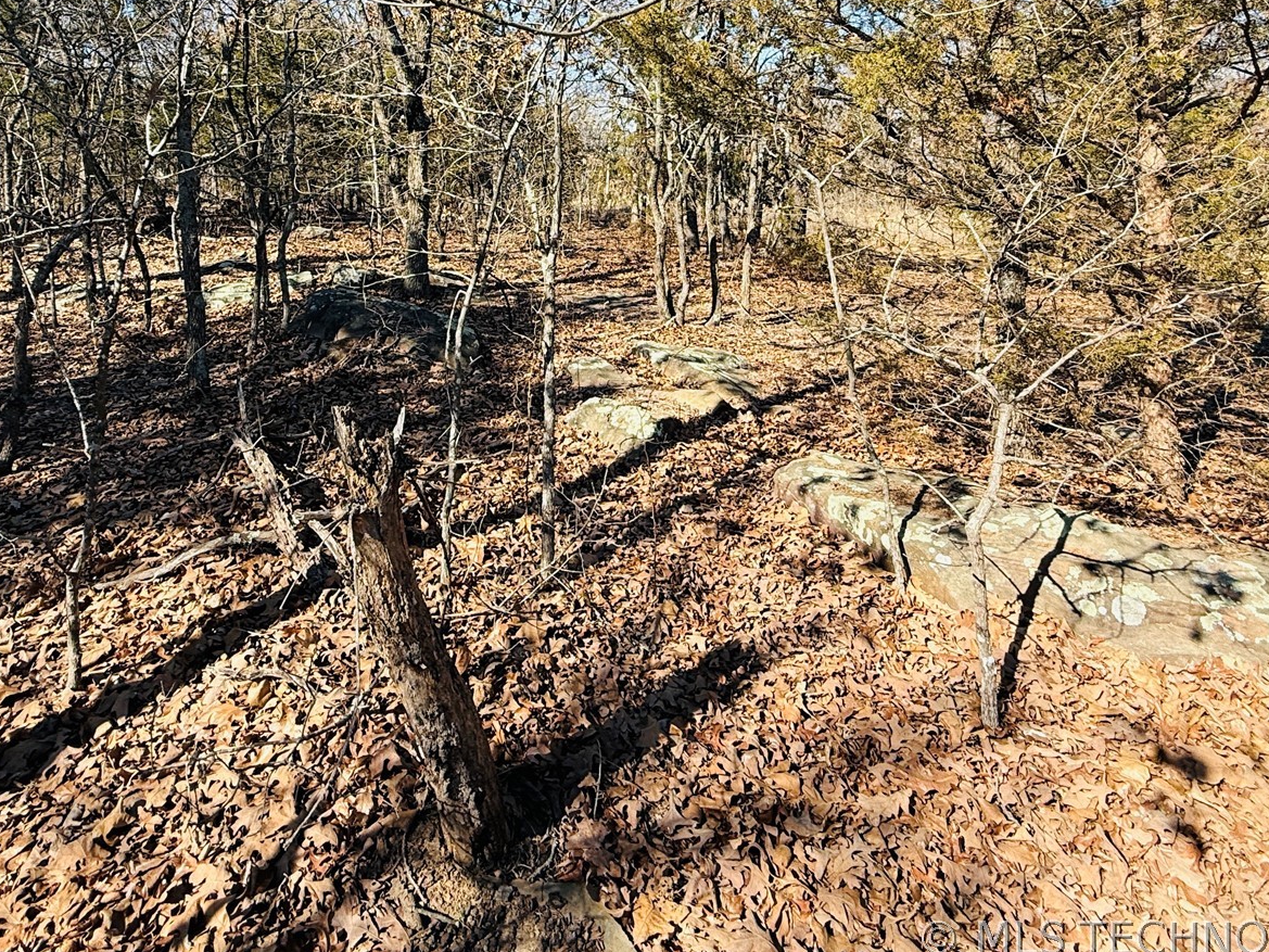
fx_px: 843
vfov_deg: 54.9
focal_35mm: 23
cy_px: 192
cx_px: 578
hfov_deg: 73.8
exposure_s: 1/742
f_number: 2.2
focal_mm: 2.22
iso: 50
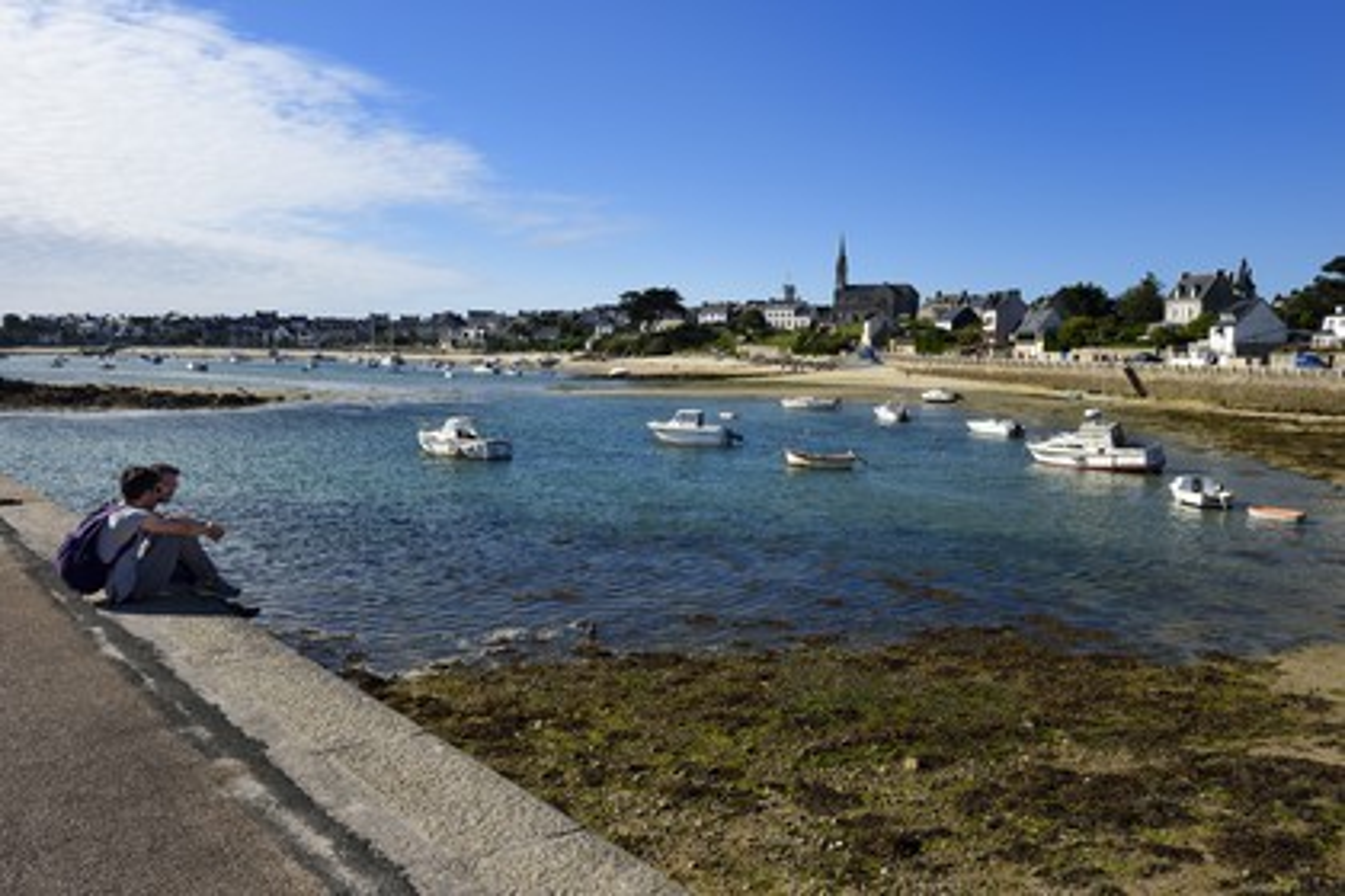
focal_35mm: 29
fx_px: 1083
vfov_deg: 45.0
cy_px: 448
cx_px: 672
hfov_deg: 63.7
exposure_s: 1/250
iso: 200
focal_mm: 29
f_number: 14
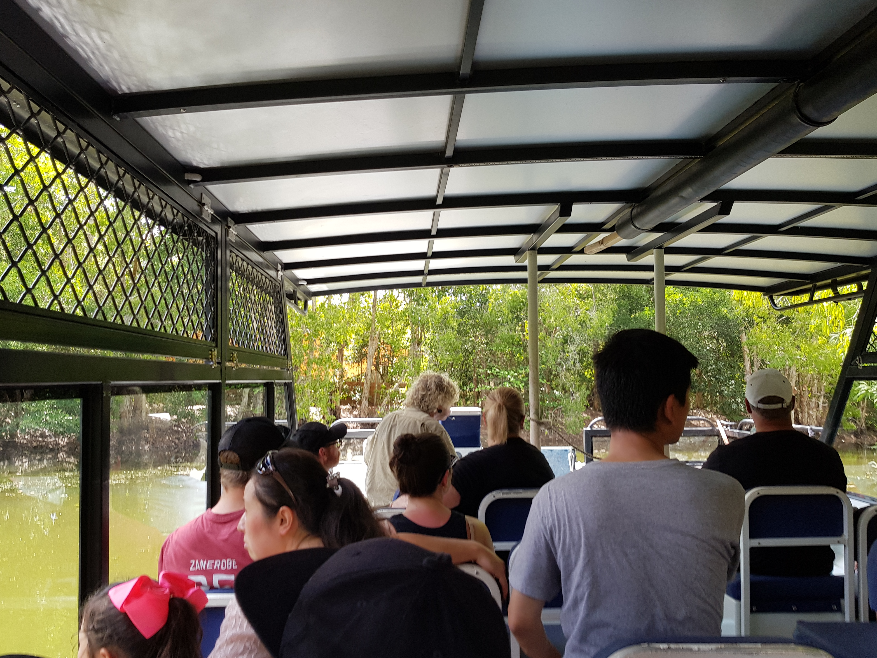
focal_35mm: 27
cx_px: 425
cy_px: 326
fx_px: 684
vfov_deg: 51.4
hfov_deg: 65.3
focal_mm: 4.2
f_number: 1.7
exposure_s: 1/162
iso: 40
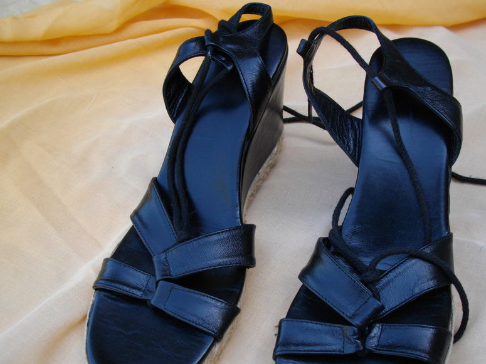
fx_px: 562
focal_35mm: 40
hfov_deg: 46.7
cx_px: 268
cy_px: 231
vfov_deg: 35.7
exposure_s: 1/200
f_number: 2.9
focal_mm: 5.7
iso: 100
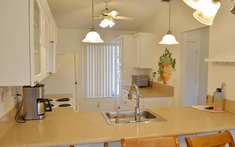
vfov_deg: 40.6
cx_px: 117
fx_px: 199
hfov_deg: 61.2
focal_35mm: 31
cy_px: 78
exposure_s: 1/60
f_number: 5.6
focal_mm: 20
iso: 250
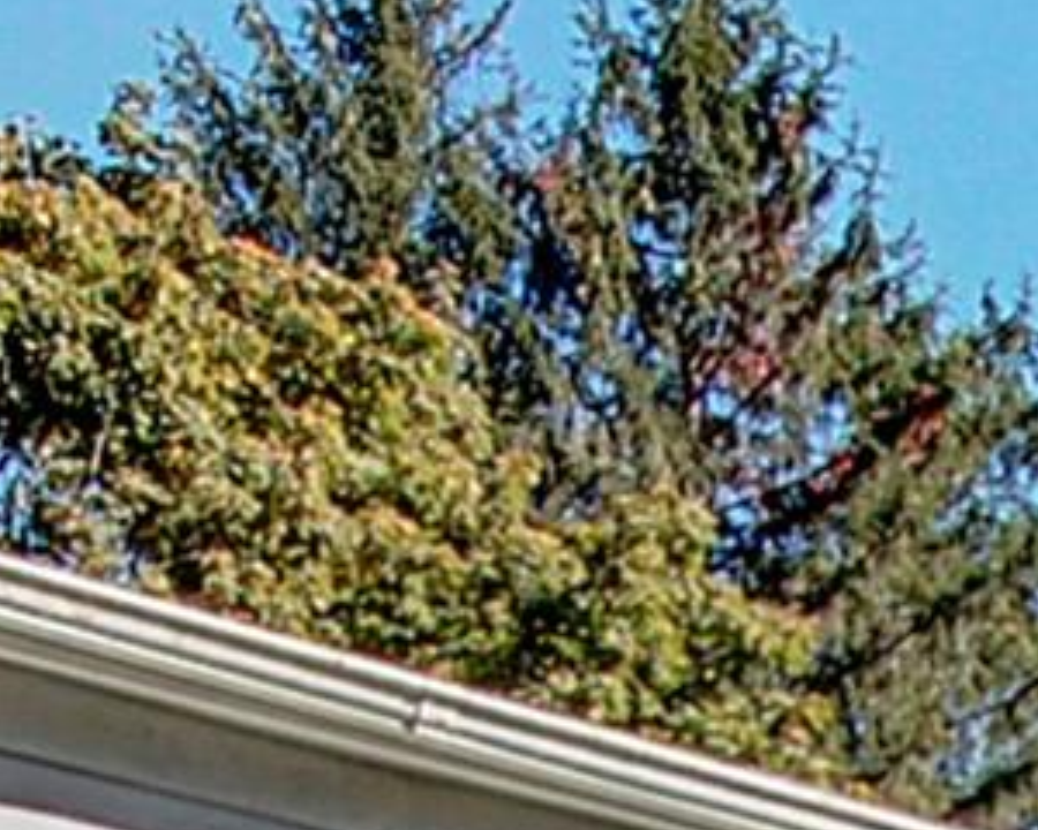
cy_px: 2046
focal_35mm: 96
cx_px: 1820
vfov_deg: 12.3
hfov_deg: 16.8
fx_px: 2949
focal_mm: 10
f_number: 14
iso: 200
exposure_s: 1/20
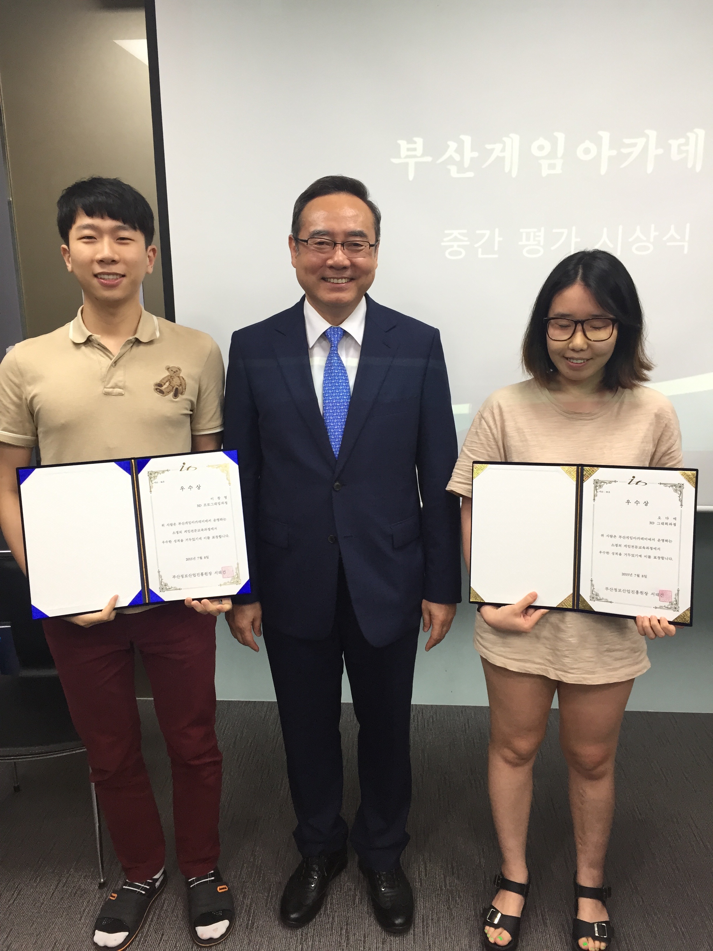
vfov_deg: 61.7
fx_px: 796
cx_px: 356
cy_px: 476
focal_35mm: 29
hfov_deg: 48.2
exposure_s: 1/30
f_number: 2.2
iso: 32
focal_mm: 4.15
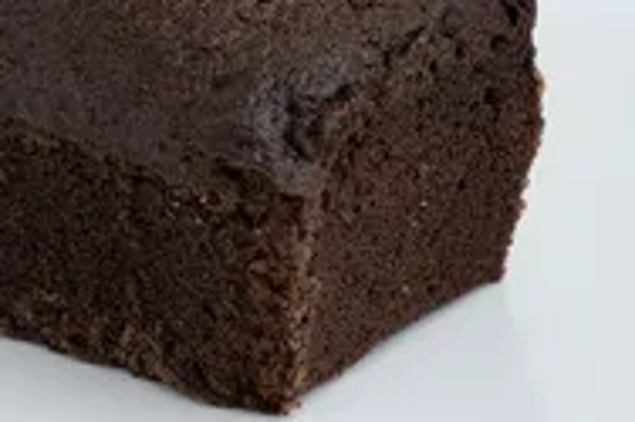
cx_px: 27
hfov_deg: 13.6
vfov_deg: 9.2
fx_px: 2626
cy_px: 35
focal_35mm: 149
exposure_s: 1/160
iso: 100
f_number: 11
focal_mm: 70
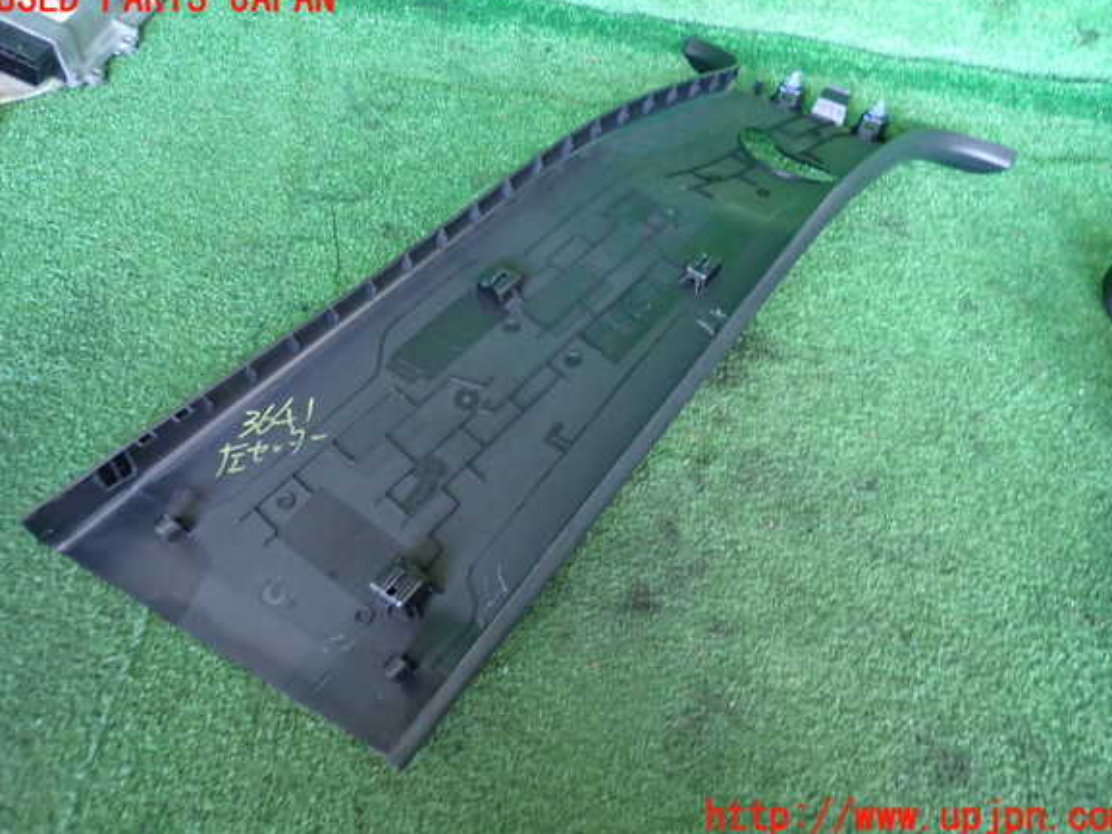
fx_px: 835
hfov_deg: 67.3
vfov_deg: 53.1
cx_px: 563
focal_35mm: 26
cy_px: 408
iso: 400
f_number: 2
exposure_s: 1/30
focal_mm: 4.5
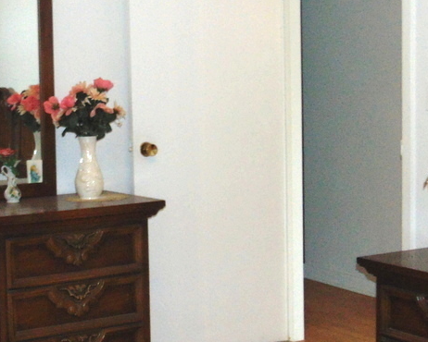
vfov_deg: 20.2
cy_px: 161
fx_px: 963
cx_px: 98
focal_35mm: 76
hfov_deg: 24.7
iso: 200
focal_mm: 4.5
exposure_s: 1/30
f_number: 3
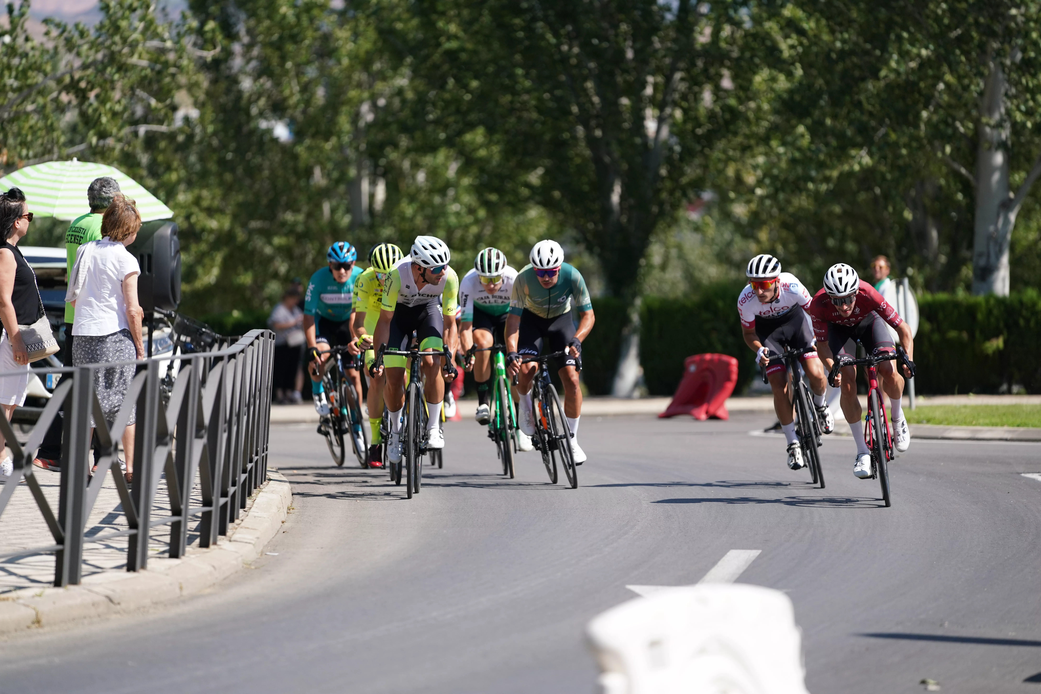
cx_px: 520
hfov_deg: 10.3
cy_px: 347
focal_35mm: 200
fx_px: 5784
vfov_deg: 6.9
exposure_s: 1/5000
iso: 400
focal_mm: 200
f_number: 2.8
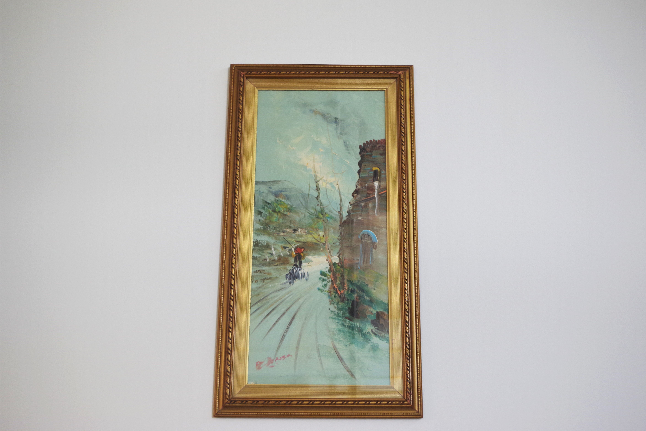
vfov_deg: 31.9
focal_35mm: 42
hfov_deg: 46.4
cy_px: 216
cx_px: 323
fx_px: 754
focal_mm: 28.13
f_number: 4
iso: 400
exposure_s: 1/60
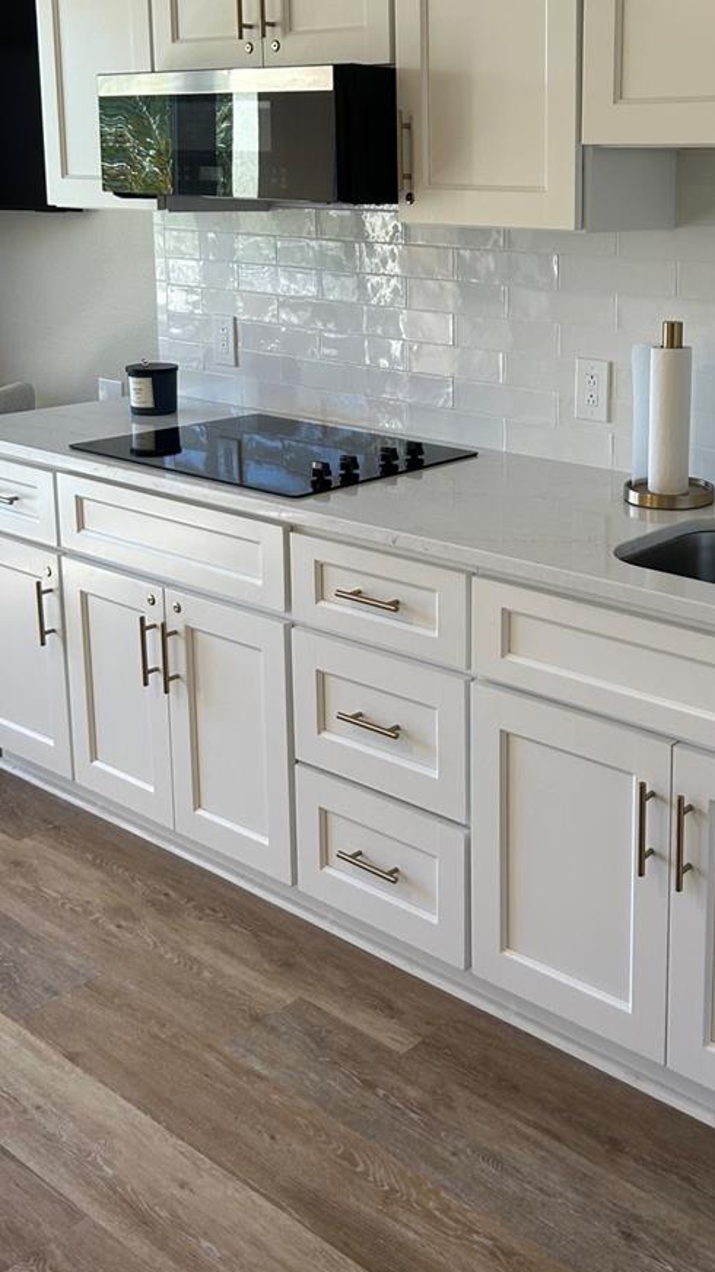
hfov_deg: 29.6
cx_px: 587
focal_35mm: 39
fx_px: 1316
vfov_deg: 50.5
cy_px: 407
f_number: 1.5
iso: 80
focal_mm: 5.7
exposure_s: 1/120
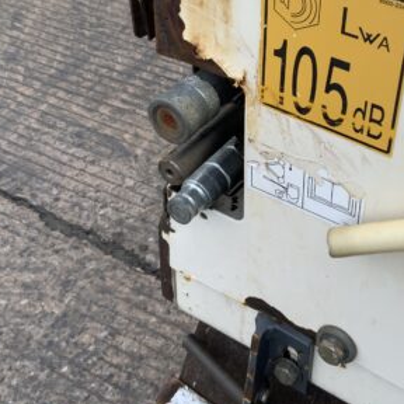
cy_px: 109
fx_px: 753
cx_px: 269
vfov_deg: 29.6
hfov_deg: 29.8
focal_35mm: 57
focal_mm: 3
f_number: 1.8
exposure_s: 1/122
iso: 16
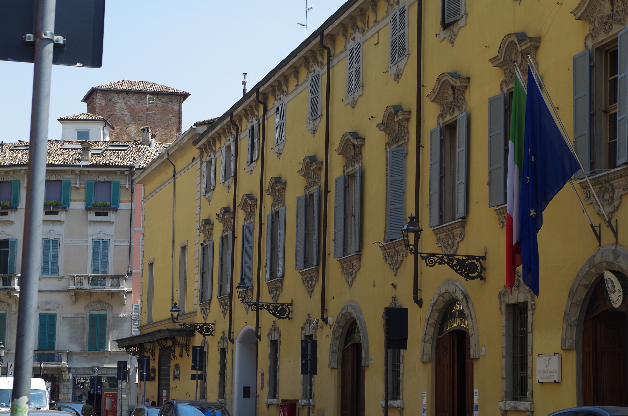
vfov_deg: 16.6
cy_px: 208
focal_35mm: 82
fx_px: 1427
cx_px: 314
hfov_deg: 24.8
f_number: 11
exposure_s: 1/125
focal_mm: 55
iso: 320
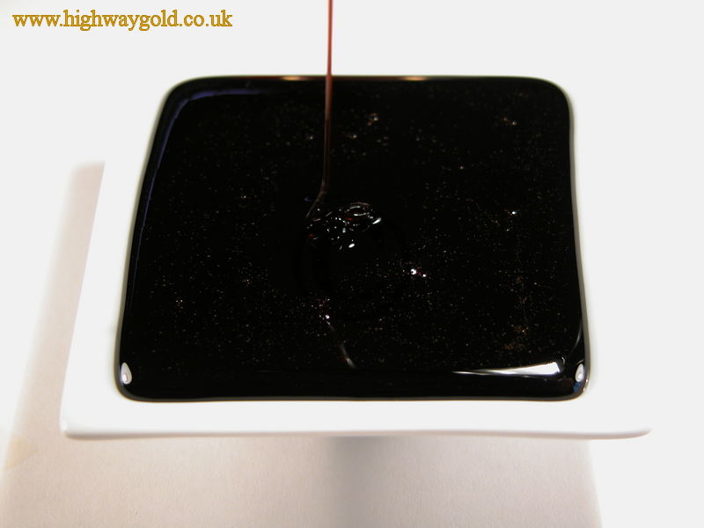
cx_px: 352
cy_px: 264
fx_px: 1424
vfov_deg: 21.0
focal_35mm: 70
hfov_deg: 27.8
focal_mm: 17.8
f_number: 3.3
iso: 100
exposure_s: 1/45.7
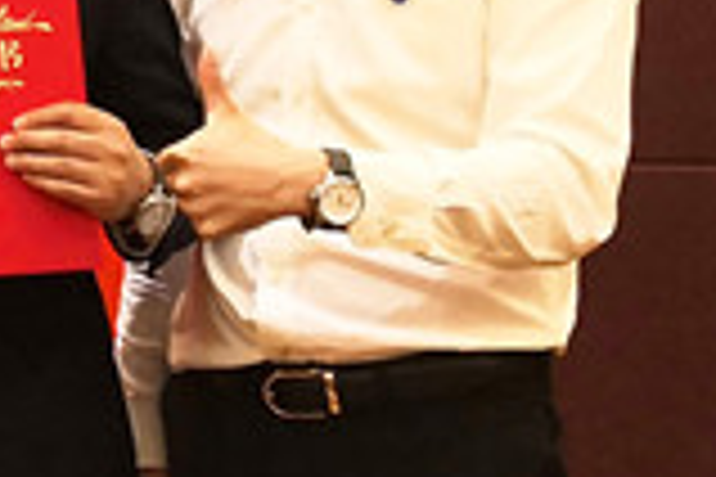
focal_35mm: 141
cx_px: -802
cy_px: 58
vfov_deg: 9.7
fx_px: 2804
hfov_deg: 12.5
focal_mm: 3.95
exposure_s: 1/33.3
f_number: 1.6
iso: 250
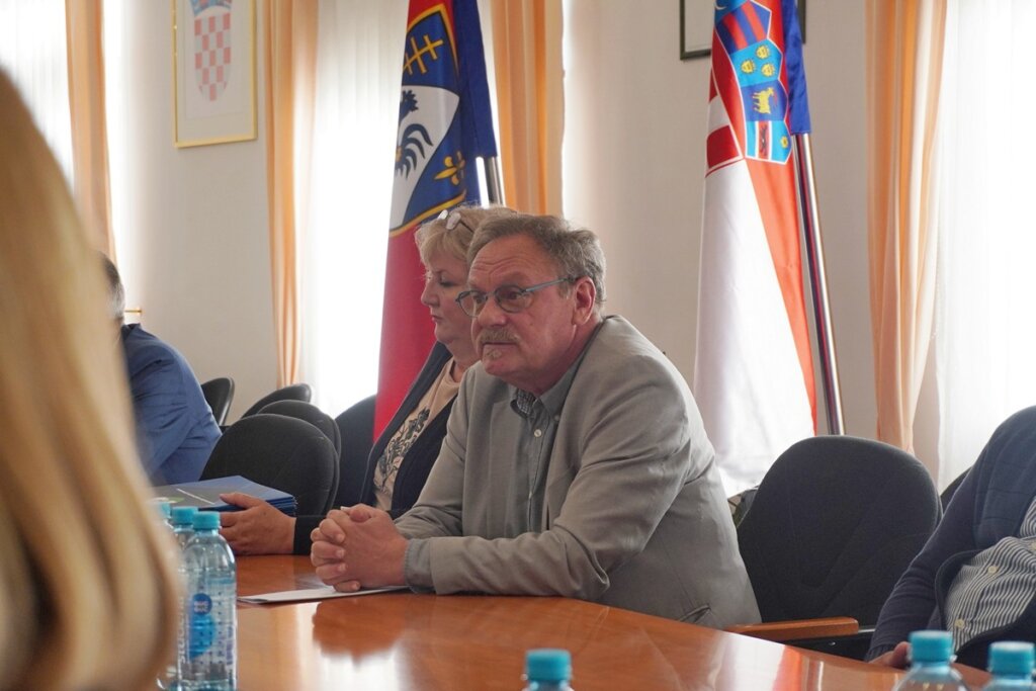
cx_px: 518
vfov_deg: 19.3
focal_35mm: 70
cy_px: 346
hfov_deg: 28.6
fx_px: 2029
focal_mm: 47
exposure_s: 1/250
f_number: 5.6
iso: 640
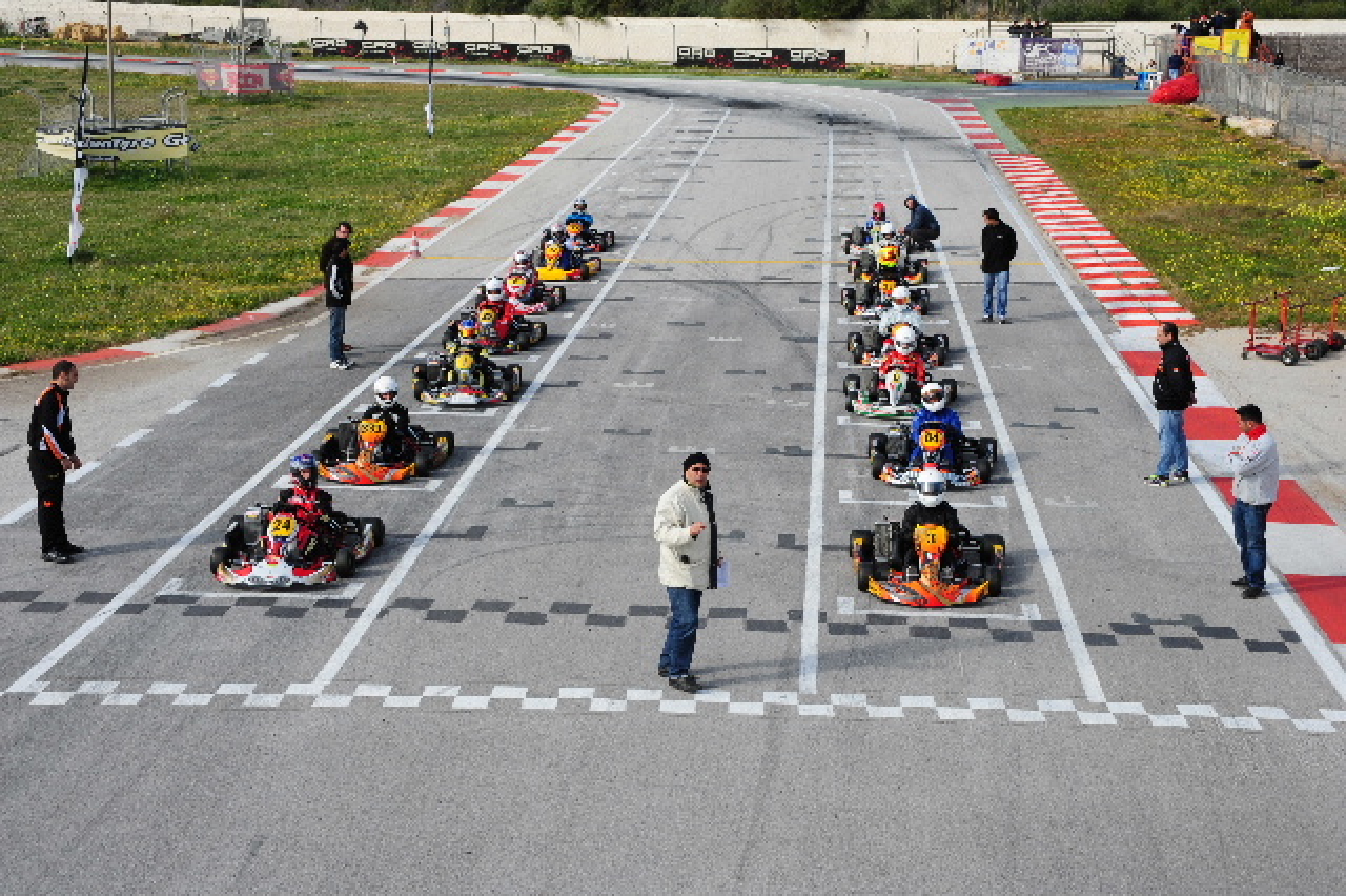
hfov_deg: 33.4
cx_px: 673
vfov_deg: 22.6
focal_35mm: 60
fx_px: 2242
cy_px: 448
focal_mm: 60
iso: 640
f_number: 18
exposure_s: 1/500
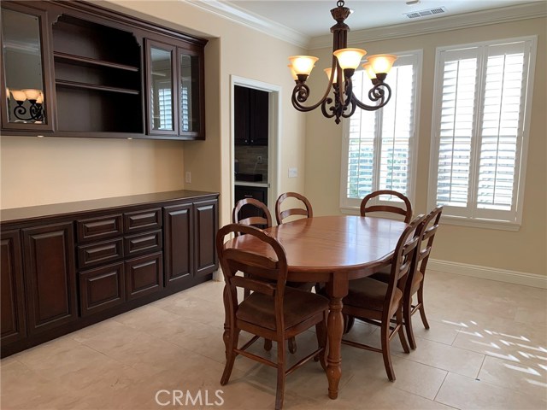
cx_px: 274
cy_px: 205
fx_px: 411
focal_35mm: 26
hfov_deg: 67.3
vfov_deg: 53.1
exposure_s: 1/120
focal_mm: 4.25
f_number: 1.8
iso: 50
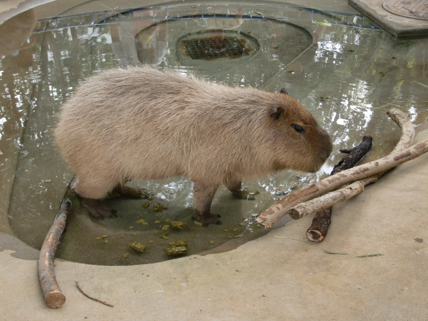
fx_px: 816
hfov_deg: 29.4
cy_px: 160
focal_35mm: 66
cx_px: 214
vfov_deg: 22.3
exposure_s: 1/60
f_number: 4.1
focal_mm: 11.7
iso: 125
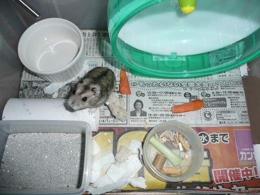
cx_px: 130
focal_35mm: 28
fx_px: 210
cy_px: 98
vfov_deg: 49.7
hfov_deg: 63.4
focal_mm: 4.6
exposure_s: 1/30
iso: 100
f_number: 3.3
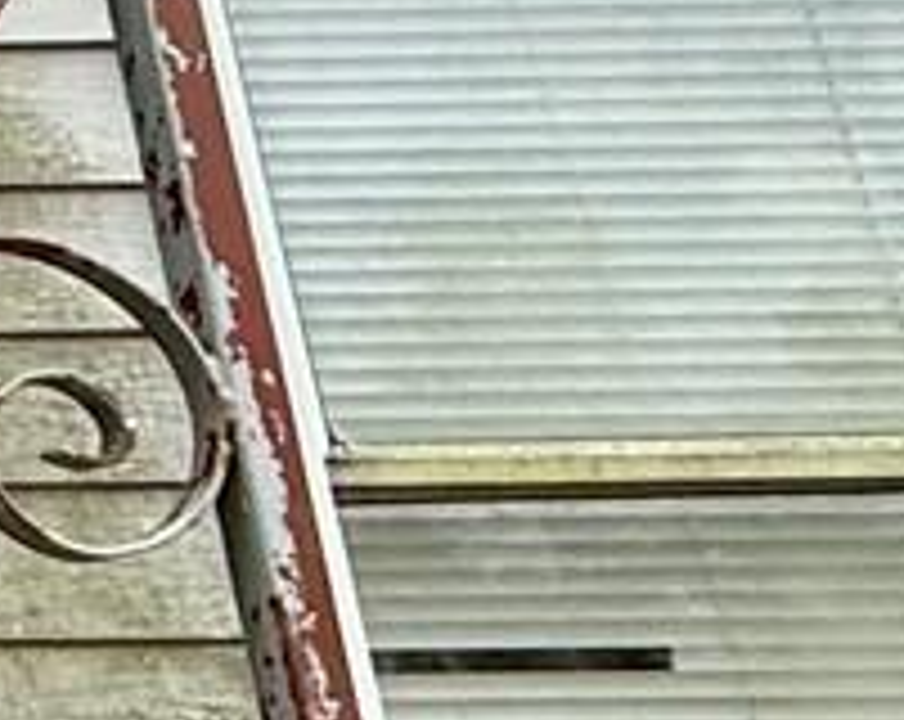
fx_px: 2911
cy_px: 81
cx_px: -2015
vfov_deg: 14.0
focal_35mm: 109
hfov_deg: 10.4
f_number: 2.2
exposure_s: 1/679
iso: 50
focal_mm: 2.22
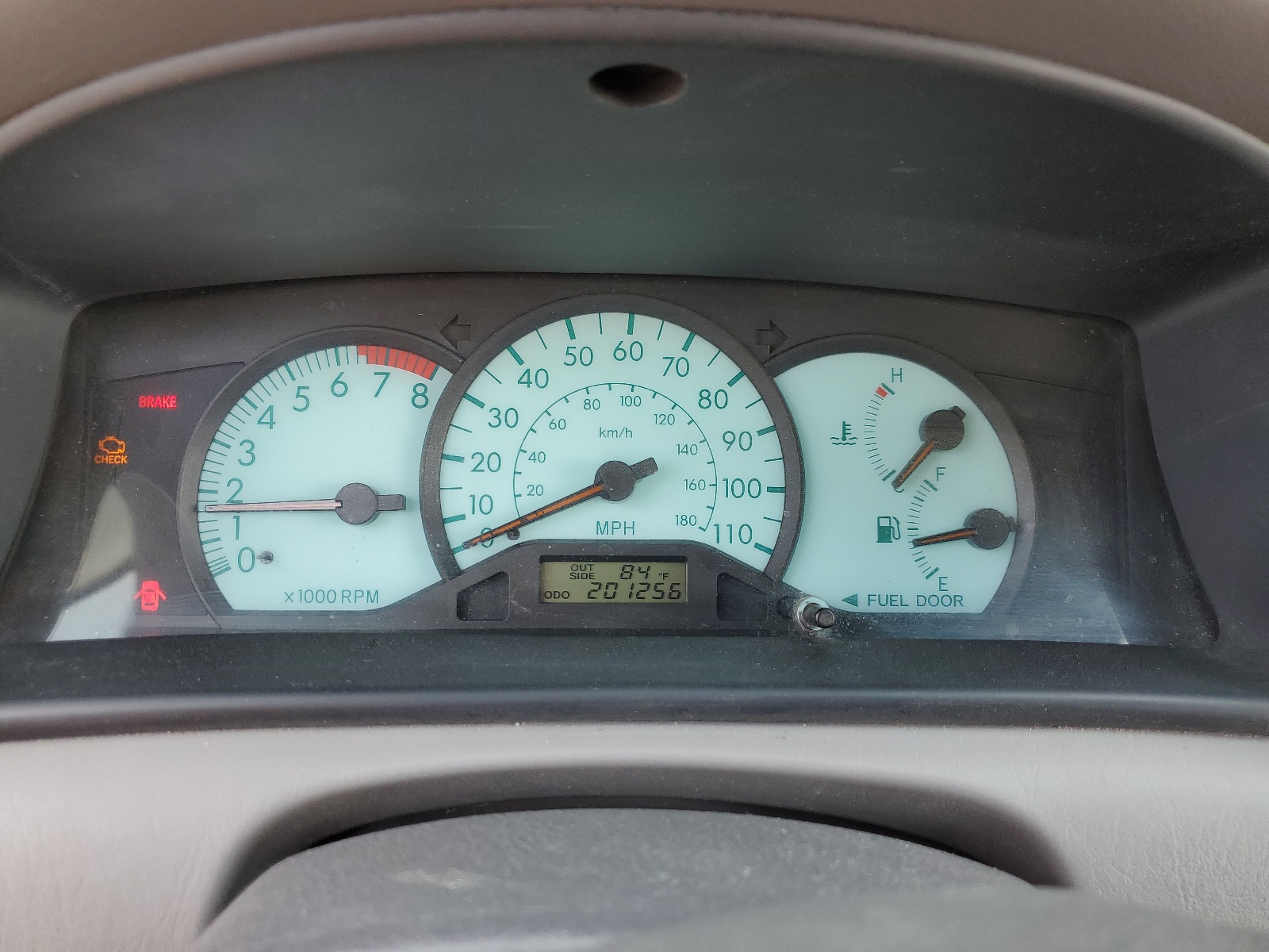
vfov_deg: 53.1
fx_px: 953
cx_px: 634
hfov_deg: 67.3
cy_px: 476
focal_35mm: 26
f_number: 1.5
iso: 50
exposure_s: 1/161
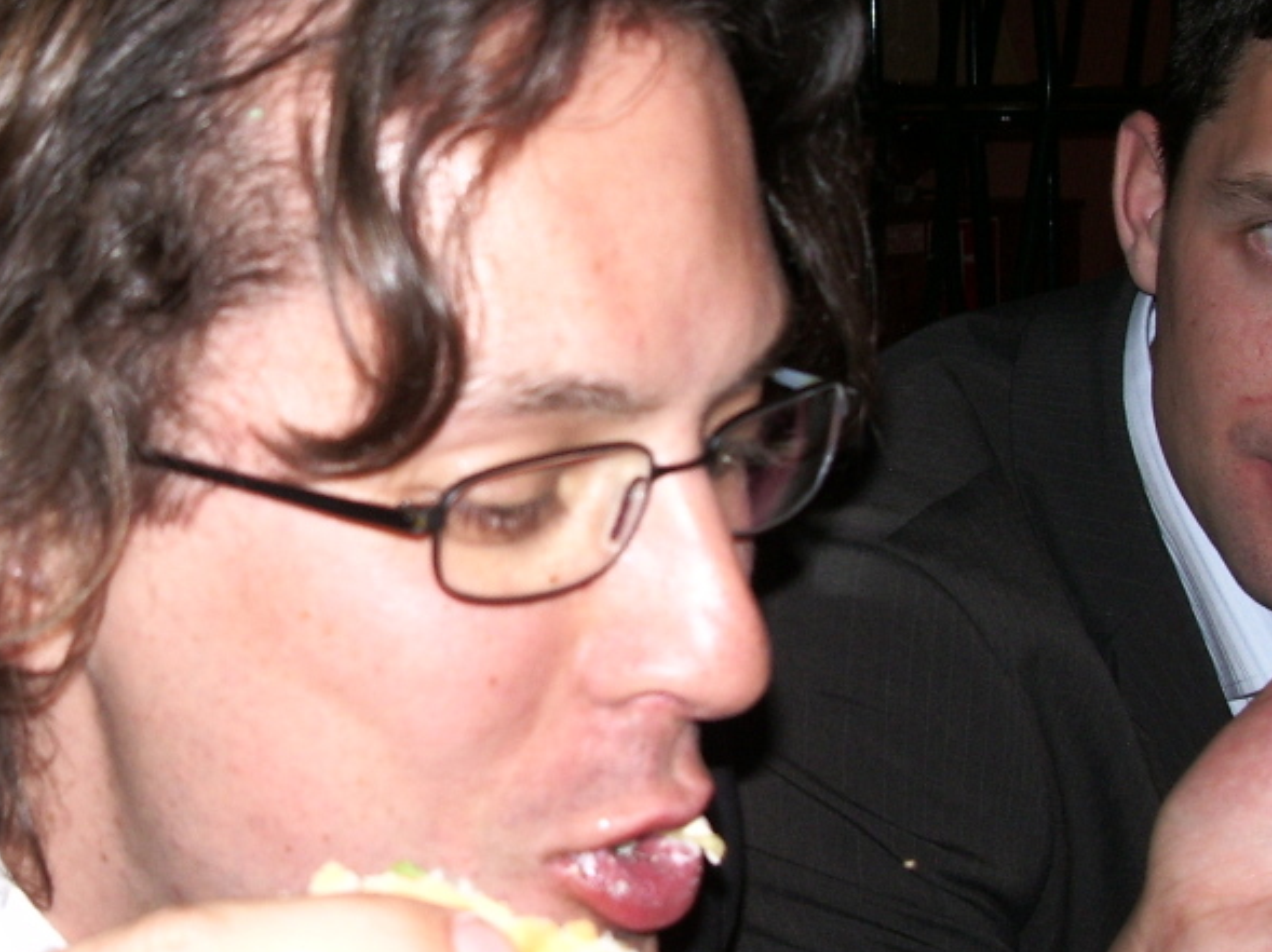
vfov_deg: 16.9
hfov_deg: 22.2
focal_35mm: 87
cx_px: 235
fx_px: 3195
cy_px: 393
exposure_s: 1/50
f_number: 3.1
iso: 100
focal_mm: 8.2
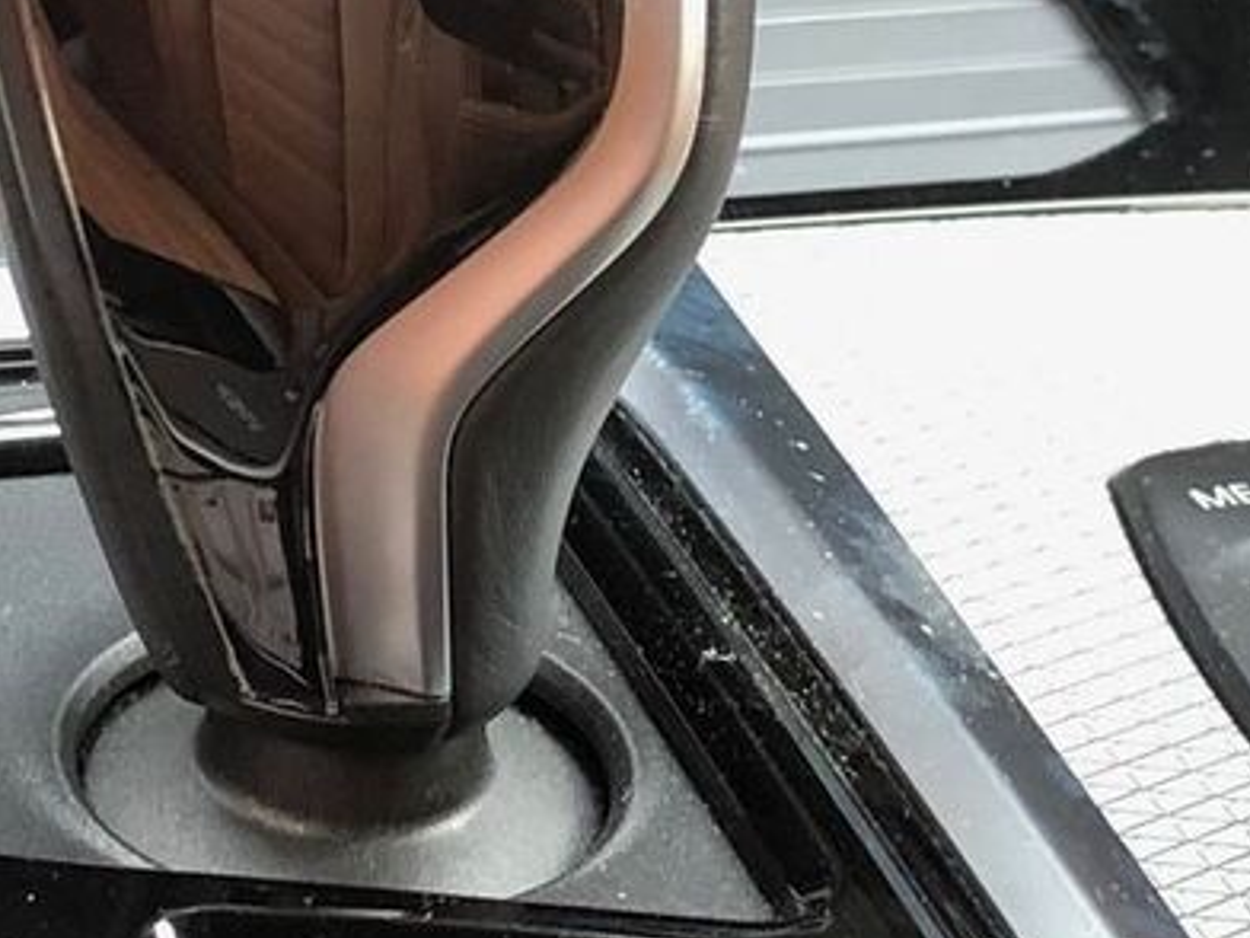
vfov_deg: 10.8
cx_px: 558
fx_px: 4947
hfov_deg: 14.4
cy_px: 217
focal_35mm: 137
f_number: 1.8
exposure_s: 1/19
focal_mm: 4
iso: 40
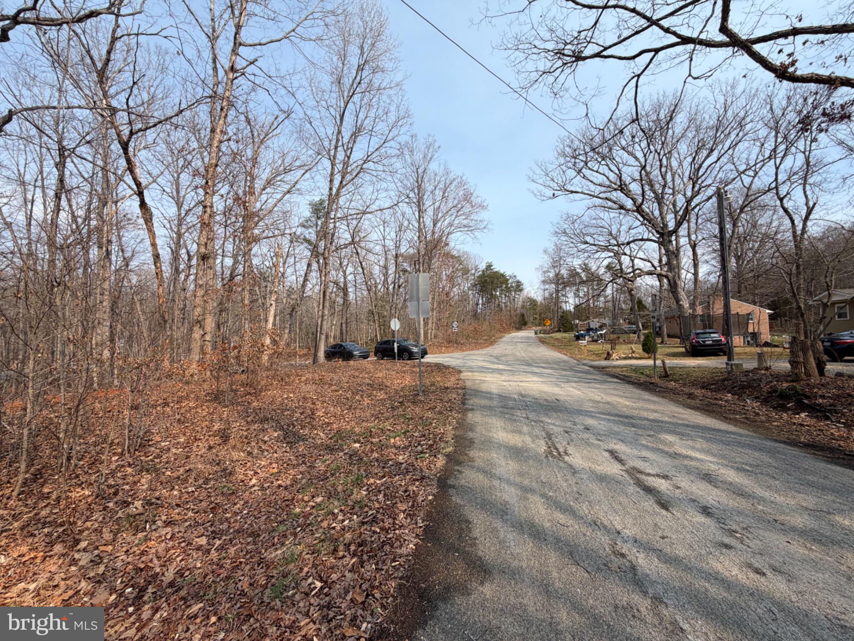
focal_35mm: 14
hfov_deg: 102.1
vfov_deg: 85.7
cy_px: 320
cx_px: 427
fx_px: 345
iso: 25
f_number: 2.2
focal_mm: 2.22
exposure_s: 1/770
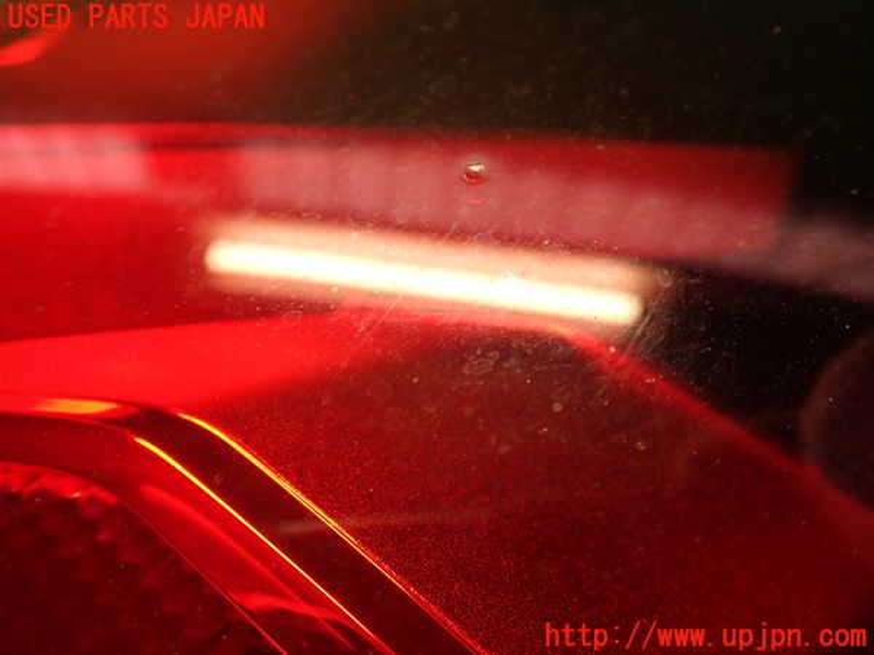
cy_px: 328
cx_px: 437
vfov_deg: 46.8
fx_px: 757
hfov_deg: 60.0
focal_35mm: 30
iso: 200
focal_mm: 5.4
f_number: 2.3
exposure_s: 1/50
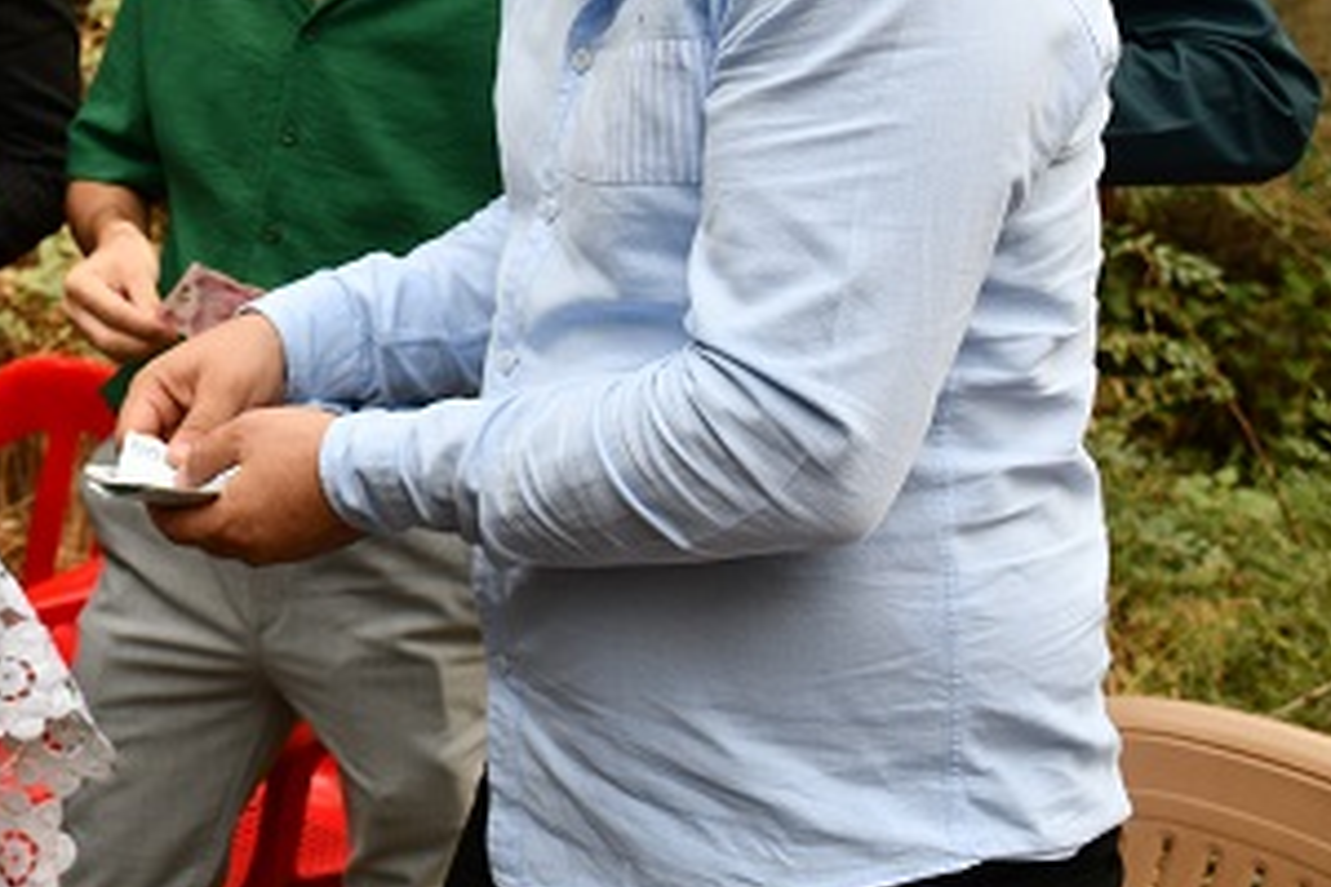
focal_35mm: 60
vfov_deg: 22.1
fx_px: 2218
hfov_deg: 32.0
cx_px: 160
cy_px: 102
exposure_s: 1/250
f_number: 5.6
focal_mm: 20
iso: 220
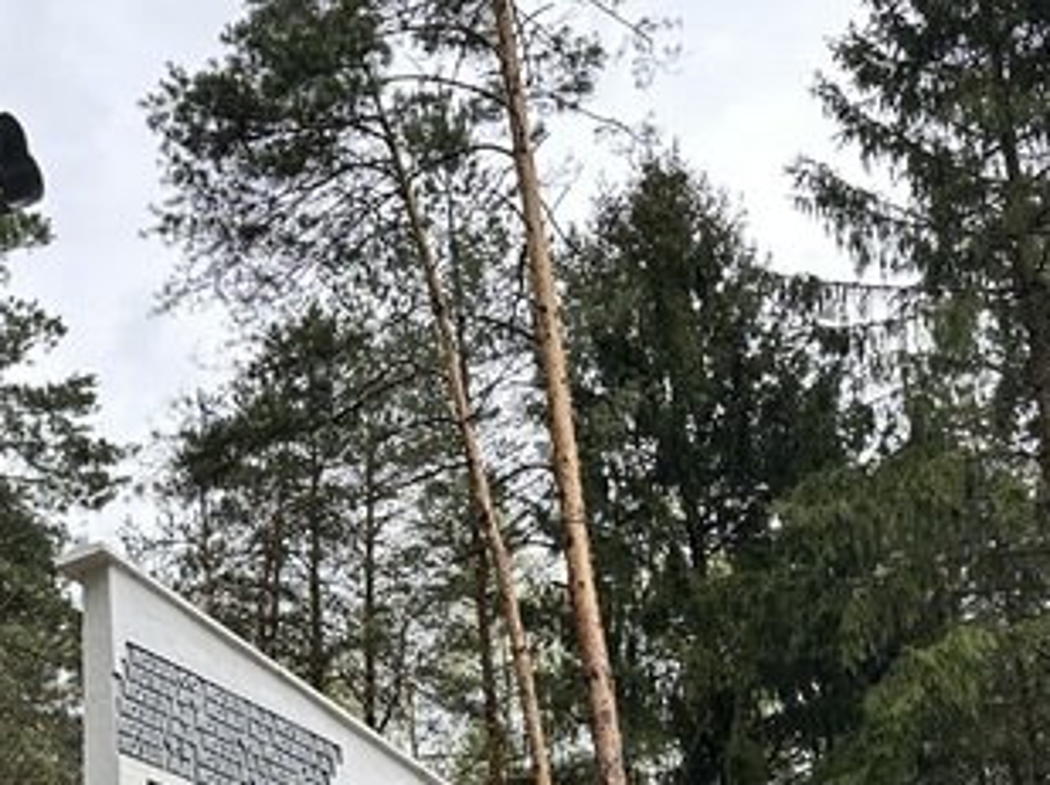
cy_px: 790
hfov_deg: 27.4
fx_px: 2121
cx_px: 258
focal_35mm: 70
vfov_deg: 20.3
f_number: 1.78
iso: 80
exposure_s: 1/1131
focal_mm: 6.86
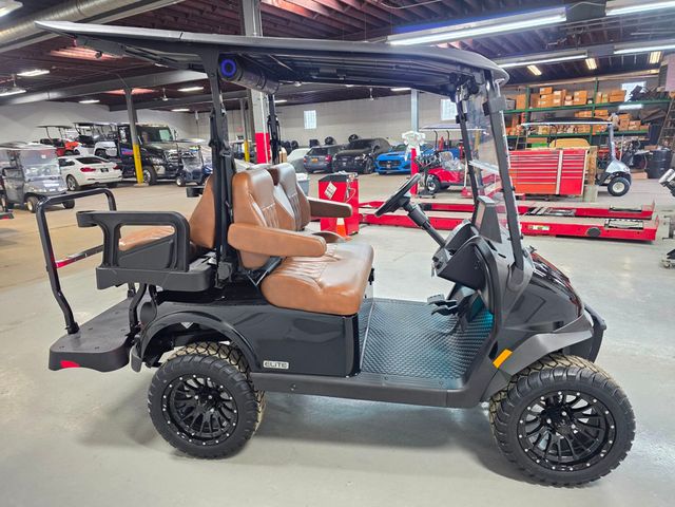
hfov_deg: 73.9
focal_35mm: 23
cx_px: 338
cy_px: 254
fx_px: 448
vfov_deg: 58.9
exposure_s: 1/120
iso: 320
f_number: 1.7
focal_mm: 6.3
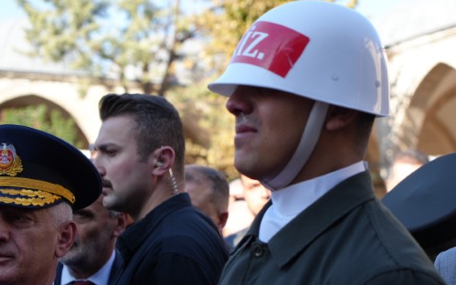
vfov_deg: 16.7
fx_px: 969
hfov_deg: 26.4
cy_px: 158
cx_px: 258
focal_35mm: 78
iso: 100
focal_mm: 53
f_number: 4.5
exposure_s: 1/250
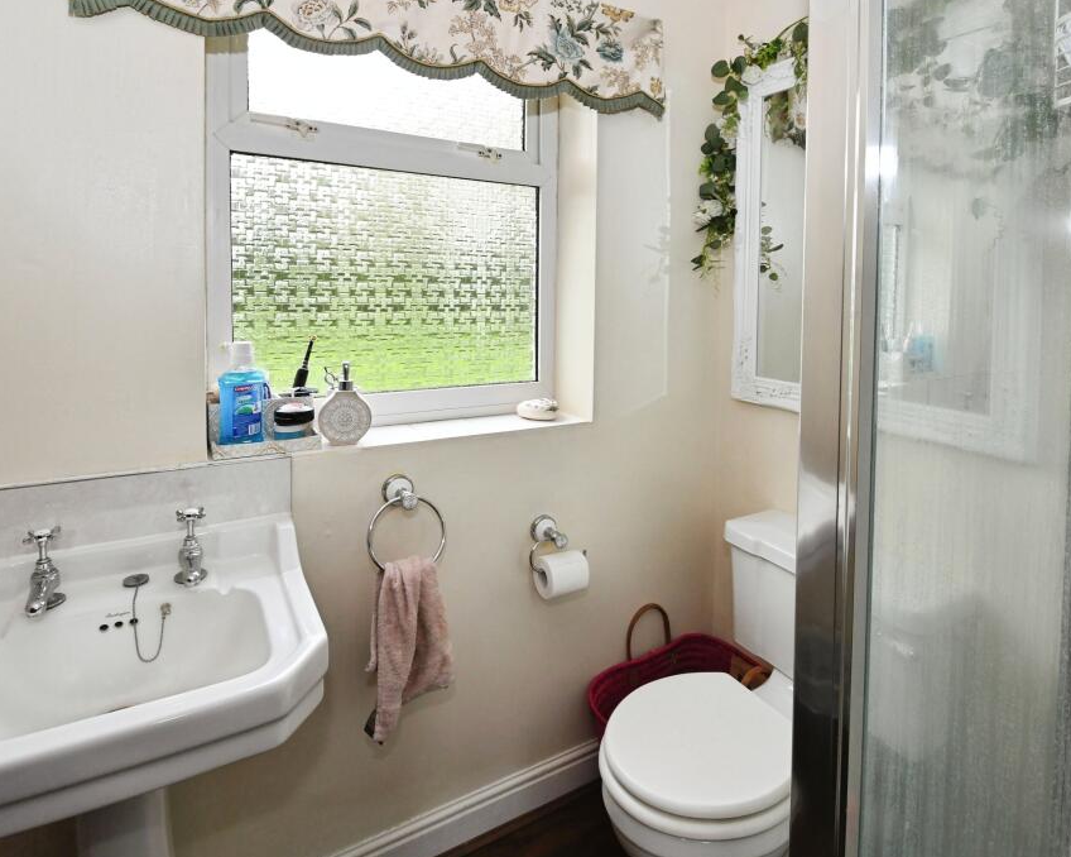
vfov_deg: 77.0
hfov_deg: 89.6
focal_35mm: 17
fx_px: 539
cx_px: 559
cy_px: 428
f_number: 7.1
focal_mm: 10
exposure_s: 1/60
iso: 800
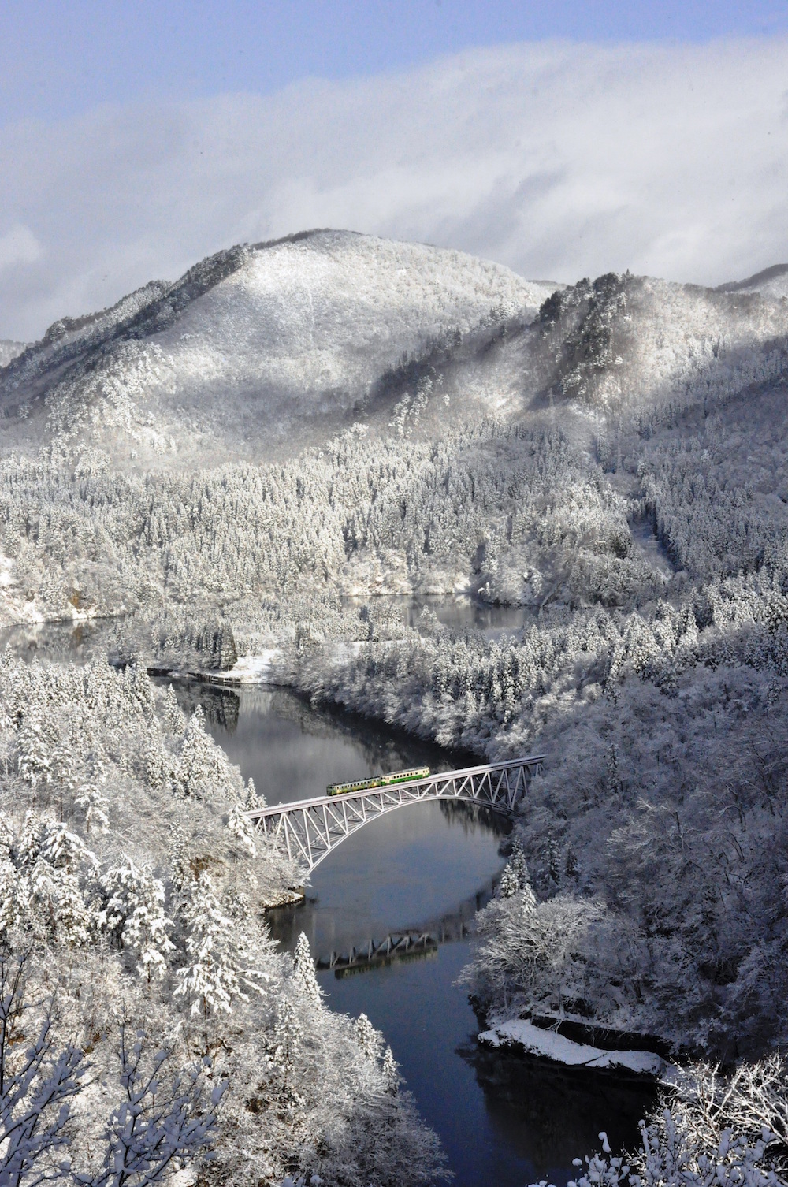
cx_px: 394
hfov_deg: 18.9
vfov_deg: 28.1
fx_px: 2370
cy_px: 594
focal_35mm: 72
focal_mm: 48
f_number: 20
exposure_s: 1/1600
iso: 2500
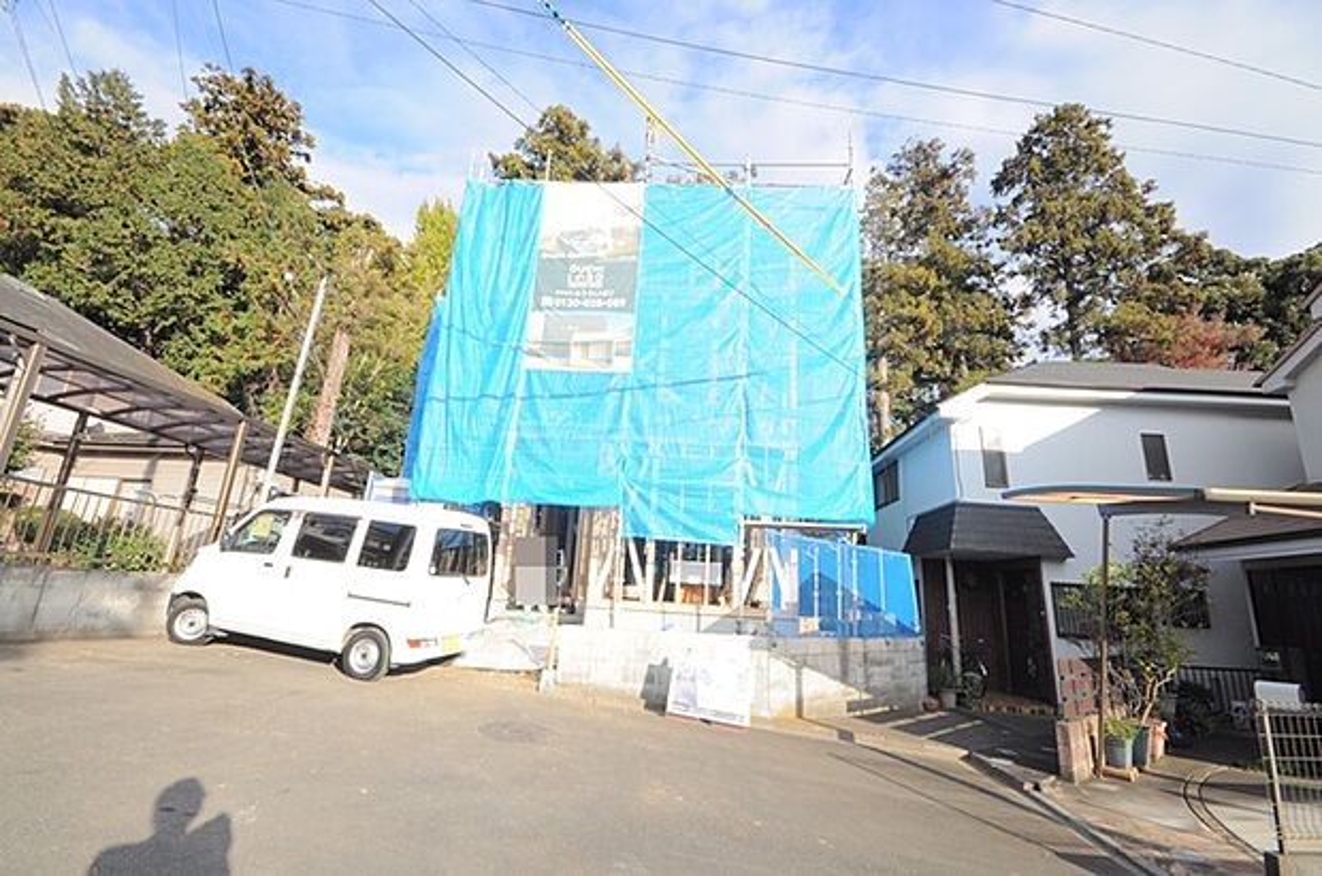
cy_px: 438
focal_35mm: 15
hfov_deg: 100.5
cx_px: 661
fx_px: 550
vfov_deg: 77.1
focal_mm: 10
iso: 400
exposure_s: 1/80
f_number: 4.5
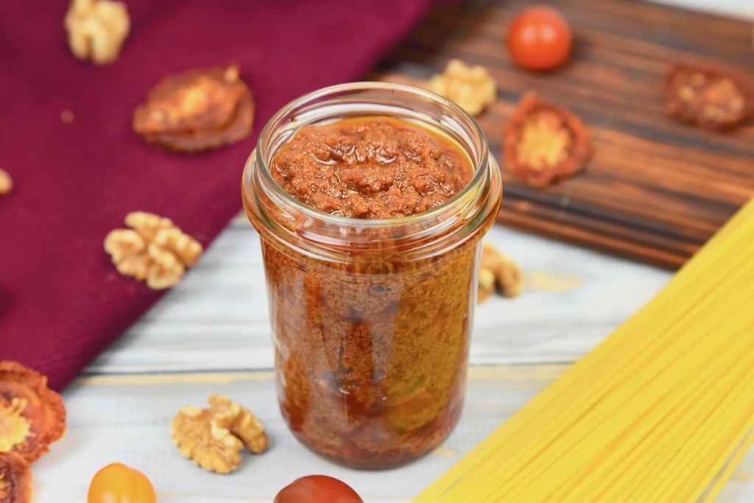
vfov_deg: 13.0
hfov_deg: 19.5
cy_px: 252
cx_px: 377
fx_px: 2199
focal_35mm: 105
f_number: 4
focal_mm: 70
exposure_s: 1/250
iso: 720
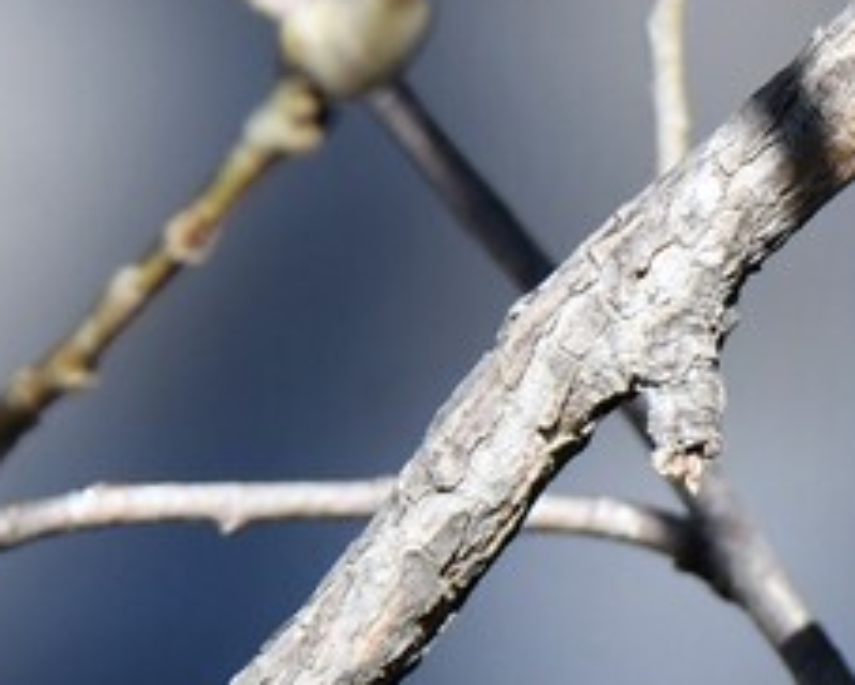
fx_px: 35102
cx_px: 1153
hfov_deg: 1.4
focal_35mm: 1386
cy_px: 645
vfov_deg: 1.1
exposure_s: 1/2000
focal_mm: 280
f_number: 6.3
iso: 400
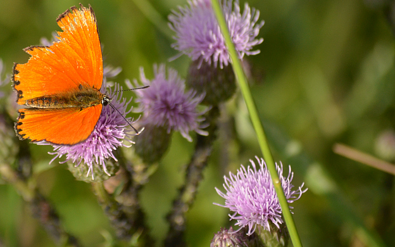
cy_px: 89
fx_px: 5393
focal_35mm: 501
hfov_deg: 4.2
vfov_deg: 2.6
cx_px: 91
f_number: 5.6
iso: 400
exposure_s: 1/1600
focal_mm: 200
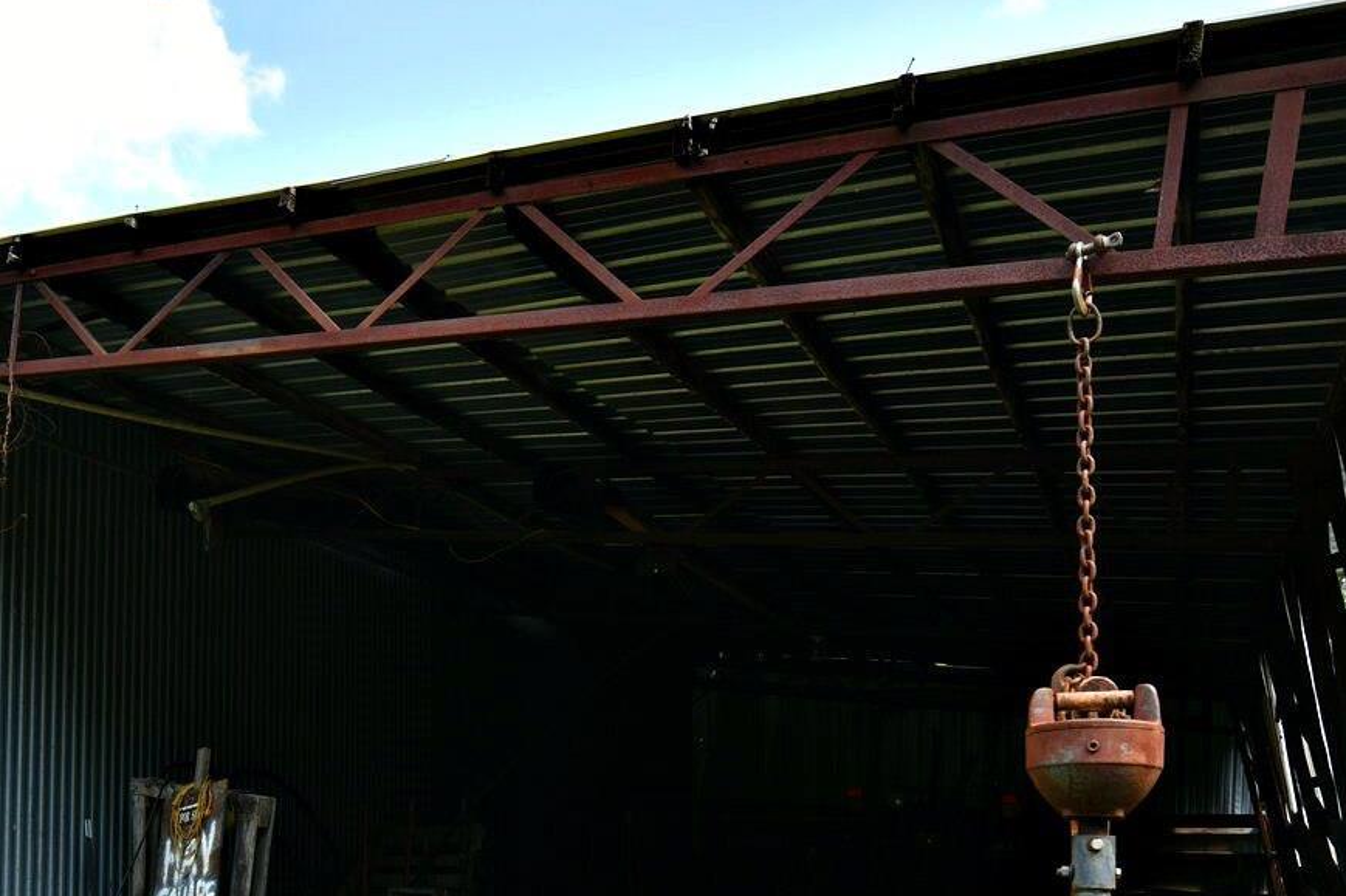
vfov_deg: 37.4
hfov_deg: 55.1
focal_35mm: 33
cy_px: 802
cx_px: 370
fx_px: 1234
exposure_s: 1/160
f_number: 6.3
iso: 160
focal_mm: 14
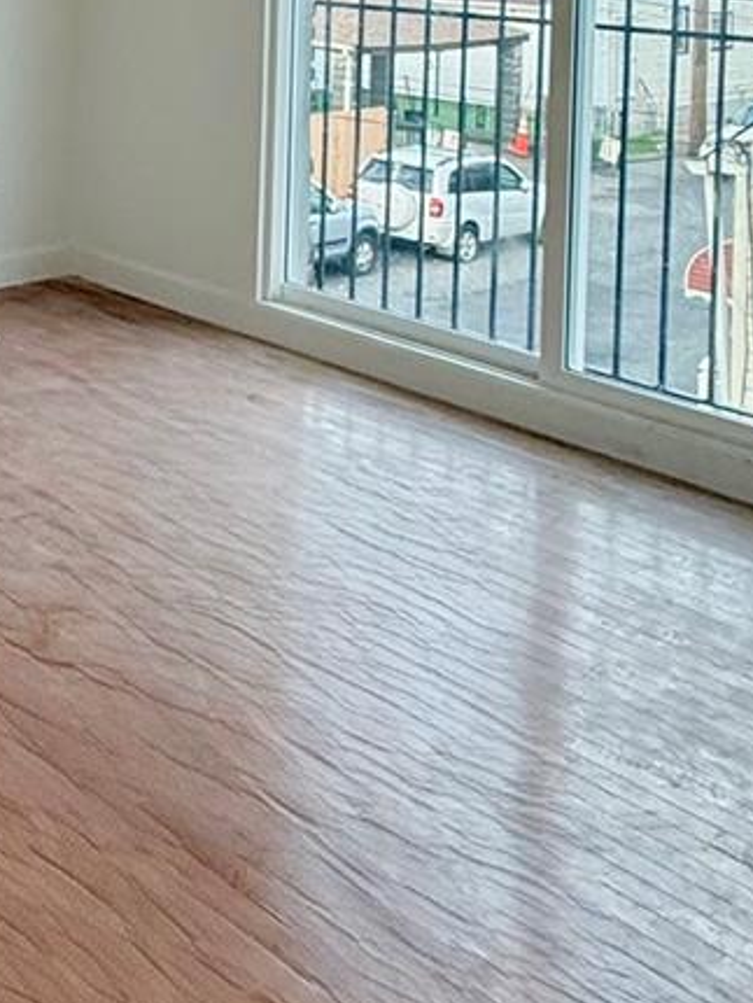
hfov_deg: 23.9
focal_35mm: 50
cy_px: -63
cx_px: -331
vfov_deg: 33.8
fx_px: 1449
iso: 160
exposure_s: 1/120
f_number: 2.2
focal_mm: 2.22
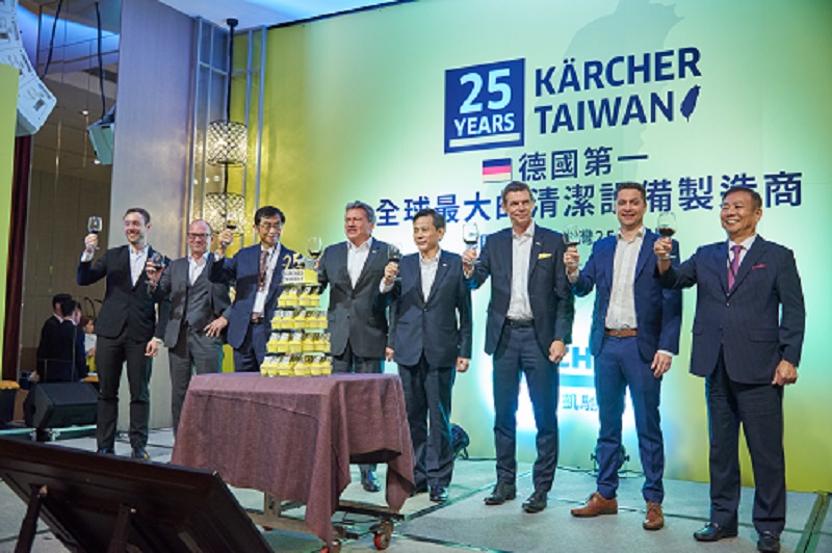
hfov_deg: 55.8
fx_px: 785
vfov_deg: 38.8
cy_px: 276
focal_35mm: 34
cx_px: 416
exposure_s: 1/250
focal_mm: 34
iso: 1600
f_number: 4
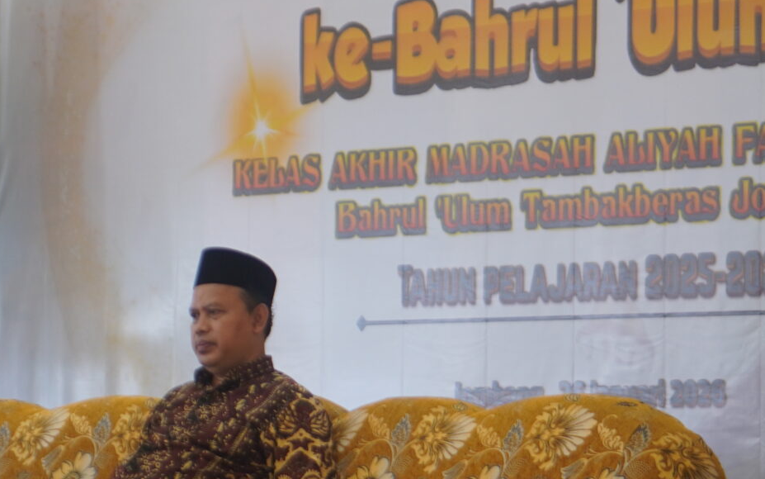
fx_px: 4400
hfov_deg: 9.9
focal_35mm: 211
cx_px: 181
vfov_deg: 6.2
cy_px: 213
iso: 125
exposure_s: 1/80
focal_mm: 50
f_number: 1.8
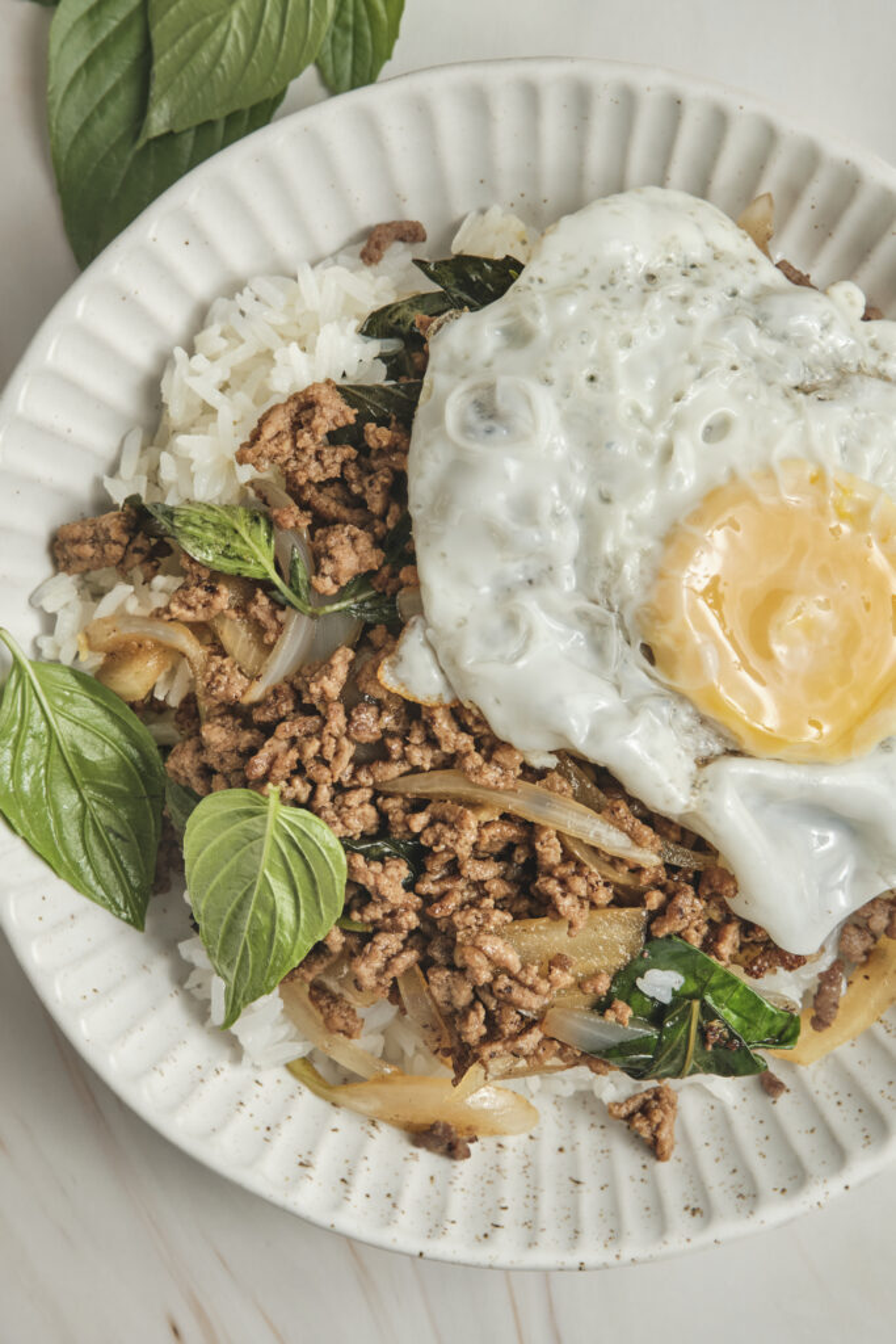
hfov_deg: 13.6
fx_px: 3769
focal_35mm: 101
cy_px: 672
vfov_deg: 20.2
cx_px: 448
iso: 200
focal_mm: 67.6
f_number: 9
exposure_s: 1/250
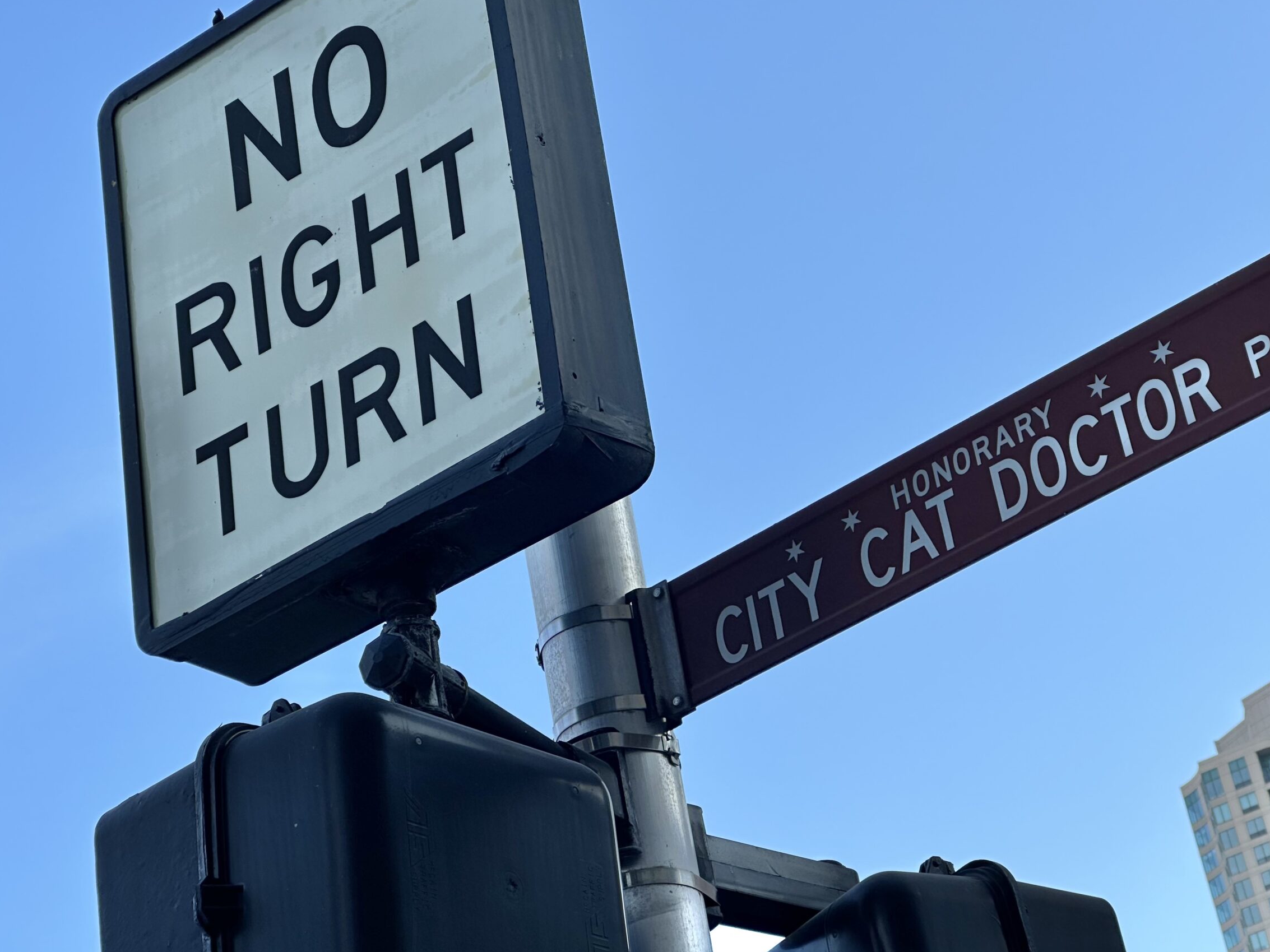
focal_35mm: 87
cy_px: 417
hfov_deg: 22.5
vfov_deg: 17.0
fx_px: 3192
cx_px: 716
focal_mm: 9
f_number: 2.8
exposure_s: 1/257
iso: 32
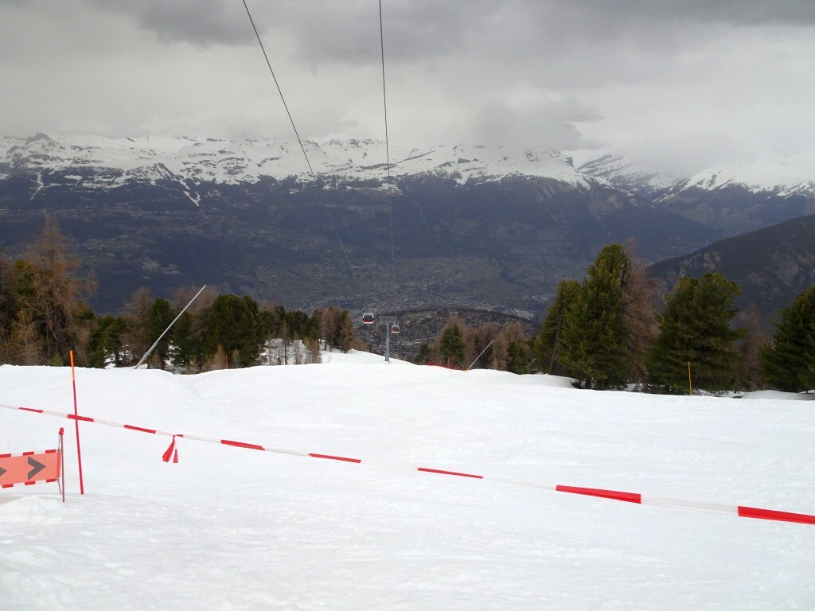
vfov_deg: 56.8
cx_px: 408
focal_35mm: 24
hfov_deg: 71.6
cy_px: 306
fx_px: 565
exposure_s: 1/1250
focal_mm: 4.1
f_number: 3.5
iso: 80
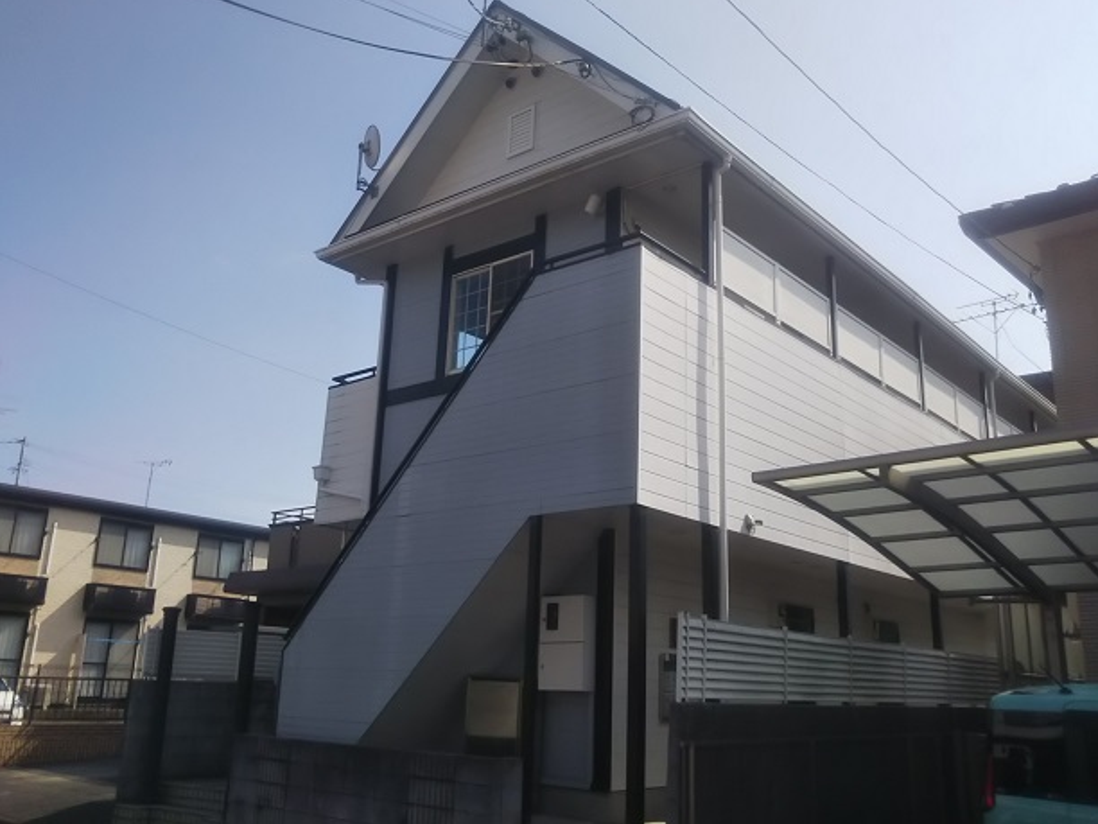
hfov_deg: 56.8
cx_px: 557
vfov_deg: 44.1
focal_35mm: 32
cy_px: 388
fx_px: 1015
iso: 20
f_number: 2.2
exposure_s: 1/1435
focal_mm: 4
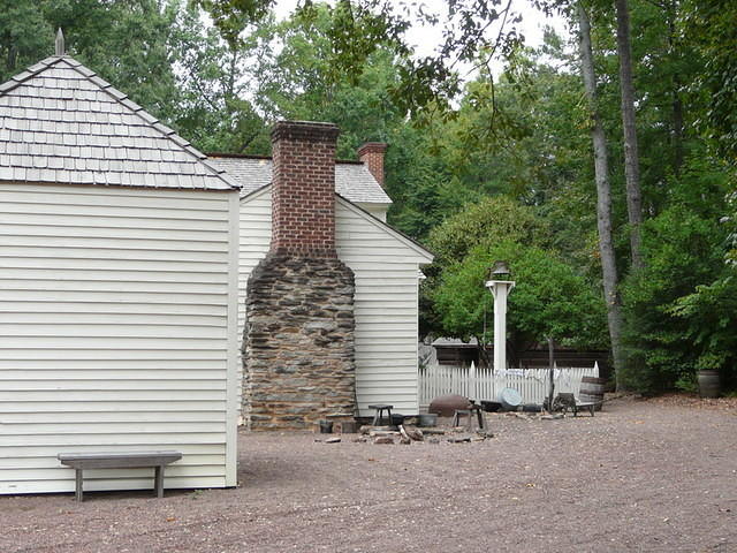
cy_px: 276
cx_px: 368
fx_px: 1086
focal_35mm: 51
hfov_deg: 37.5
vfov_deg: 28.6
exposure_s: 1/125
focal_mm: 6.5
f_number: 4
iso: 100
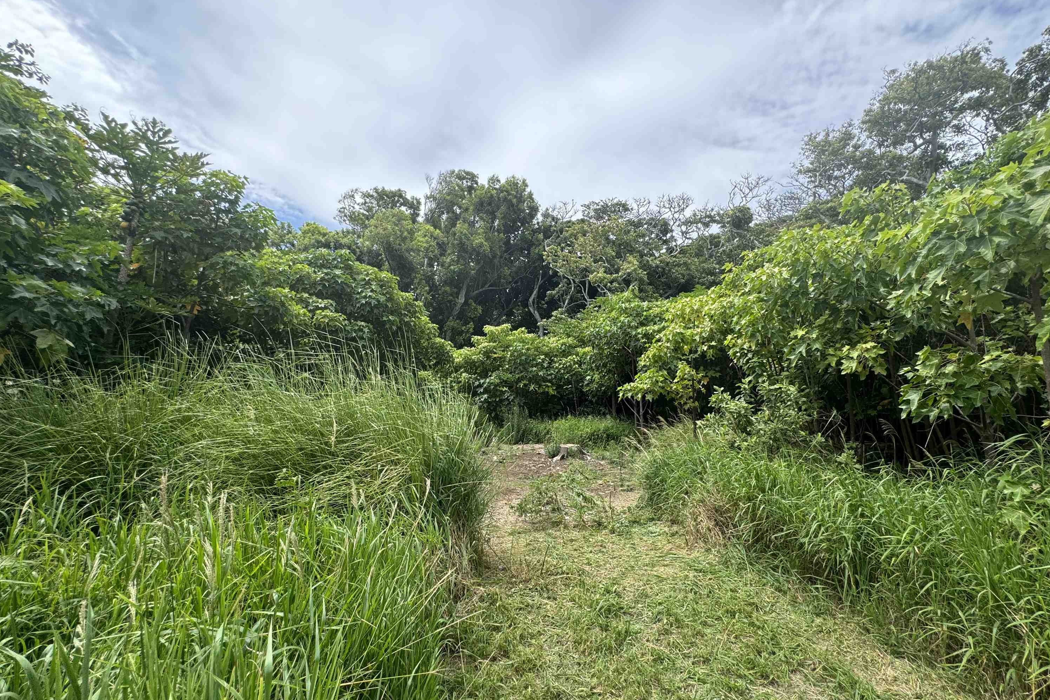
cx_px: 540
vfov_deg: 77.3
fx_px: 437
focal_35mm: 15
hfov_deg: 100.4
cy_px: 369
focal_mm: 2.22
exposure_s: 1/636
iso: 50
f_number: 2.2
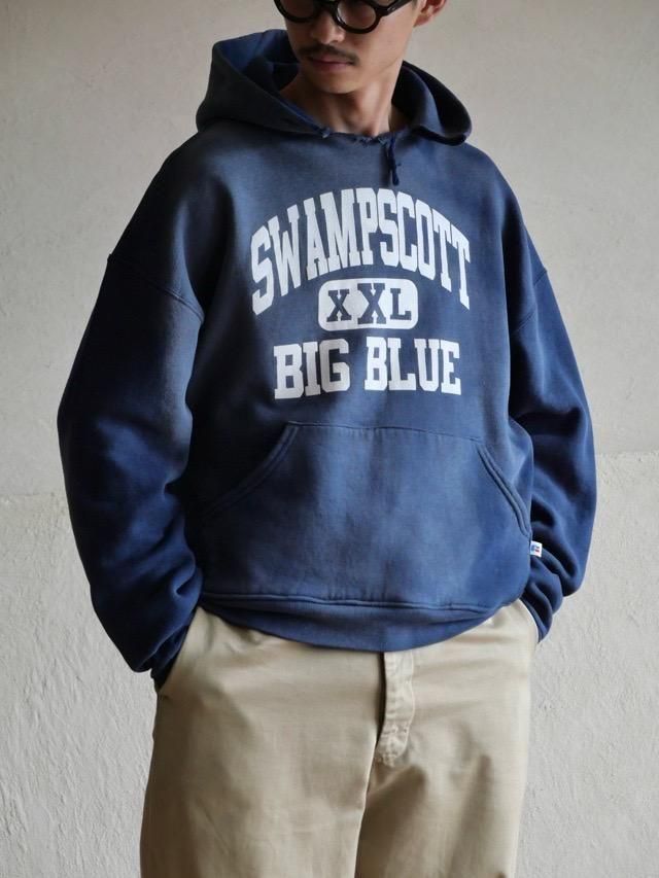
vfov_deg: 17.6
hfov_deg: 13.2
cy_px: 439
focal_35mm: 112
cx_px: 330
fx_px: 2842
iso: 1250
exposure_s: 1/125
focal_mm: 56
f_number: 4
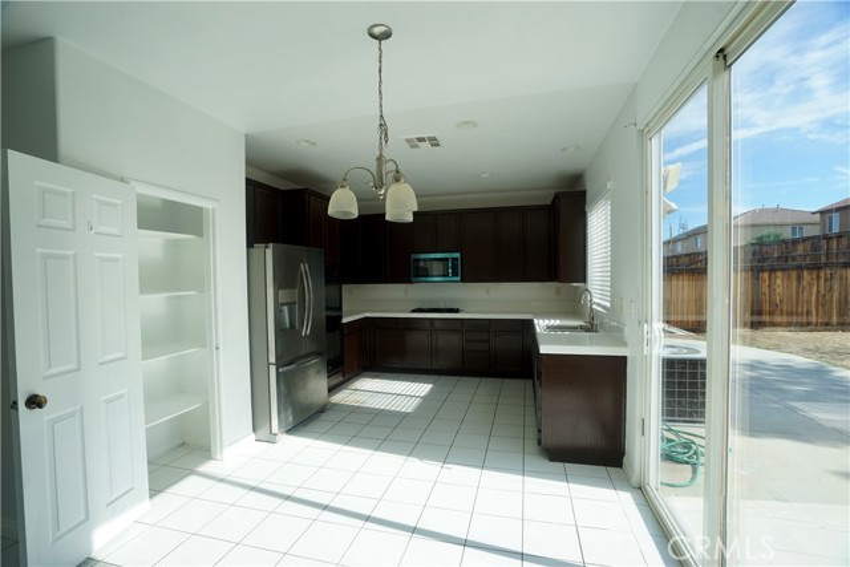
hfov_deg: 96.7
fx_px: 378
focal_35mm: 16
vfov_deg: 73.8
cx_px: 425
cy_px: 284
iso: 100
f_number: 7.1
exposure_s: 1/100
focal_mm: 16
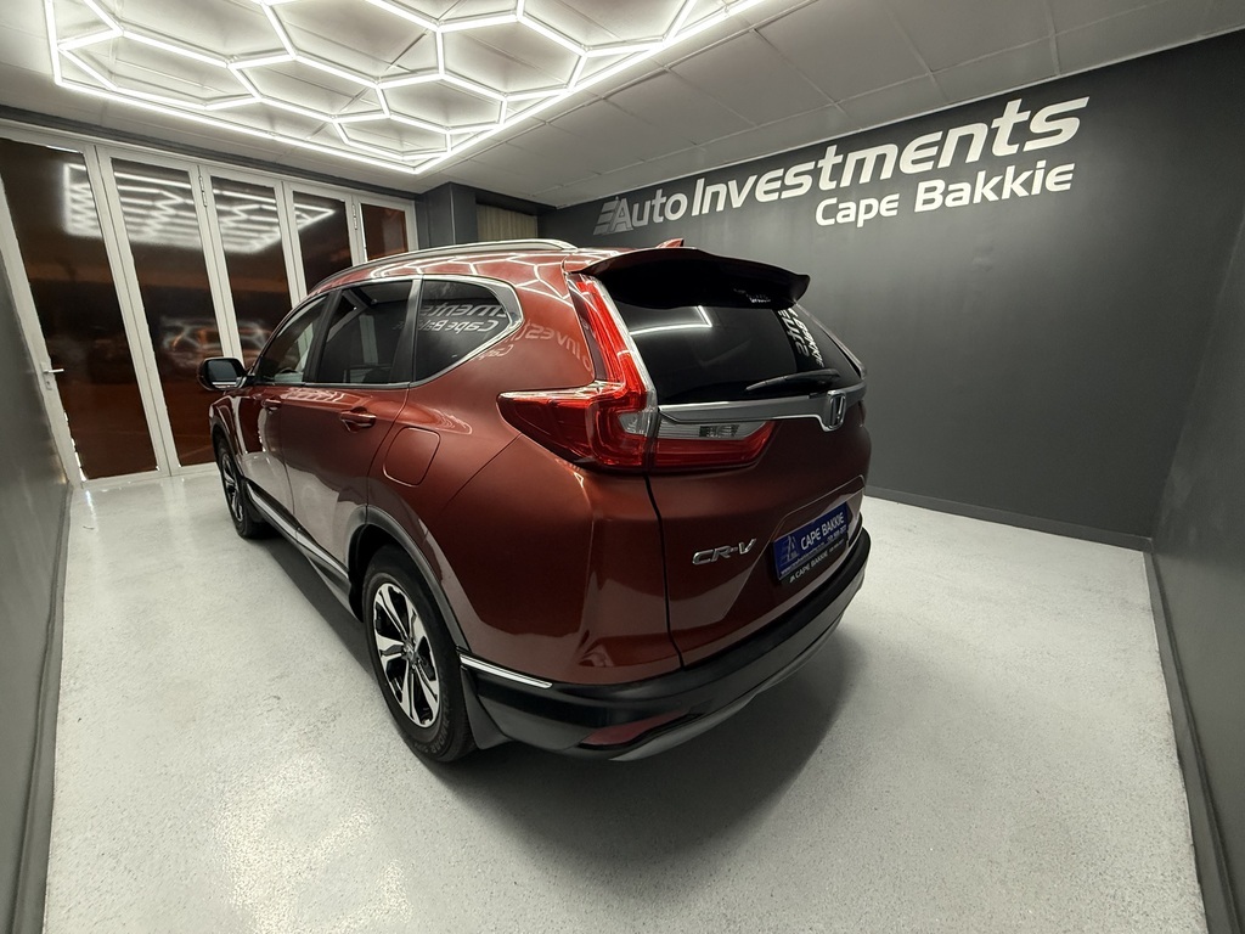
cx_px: 622
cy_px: 467
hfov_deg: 102.1
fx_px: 504
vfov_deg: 85.7
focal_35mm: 14
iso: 320
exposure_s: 1/100
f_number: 2.2
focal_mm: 2.22
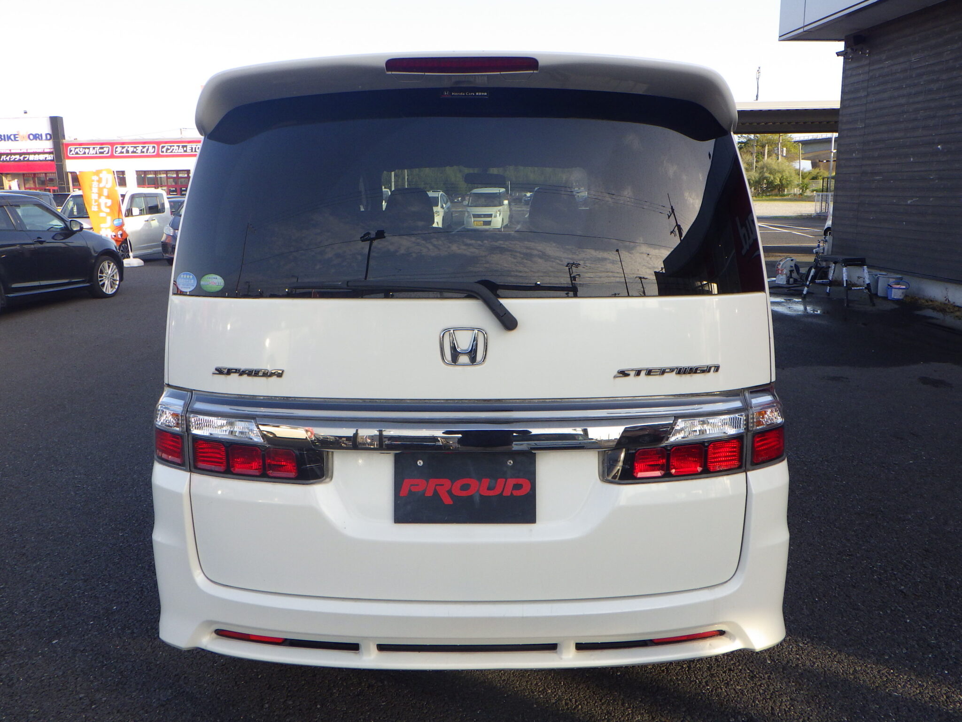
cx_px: 481
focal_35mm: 28
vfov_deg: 49.7
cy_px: 361
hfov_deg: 63.4
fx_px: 778
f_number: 4.2
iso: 125
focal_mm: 5
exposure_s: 1/250
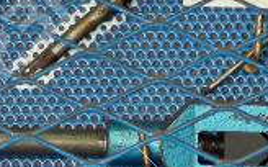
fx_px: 5273
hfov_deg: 2.9
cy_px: 662
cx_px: -288
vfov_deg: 1.8
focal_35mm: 723
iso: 320
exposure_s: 1/60
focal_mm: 43
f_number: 2.8
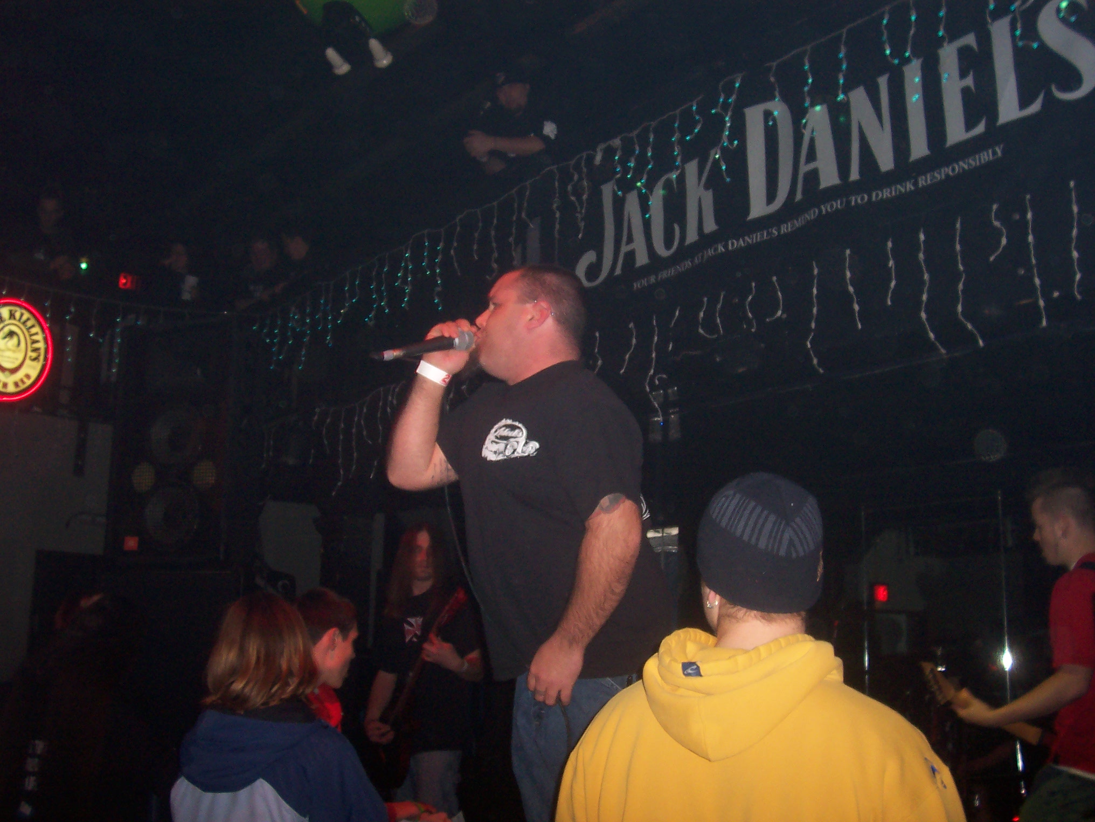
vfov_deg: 38.7
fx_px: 1170
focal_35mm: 37
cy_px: 411
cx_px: 548
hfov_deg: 50.1
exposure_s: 1/60
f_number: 2.8
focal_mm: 5.6
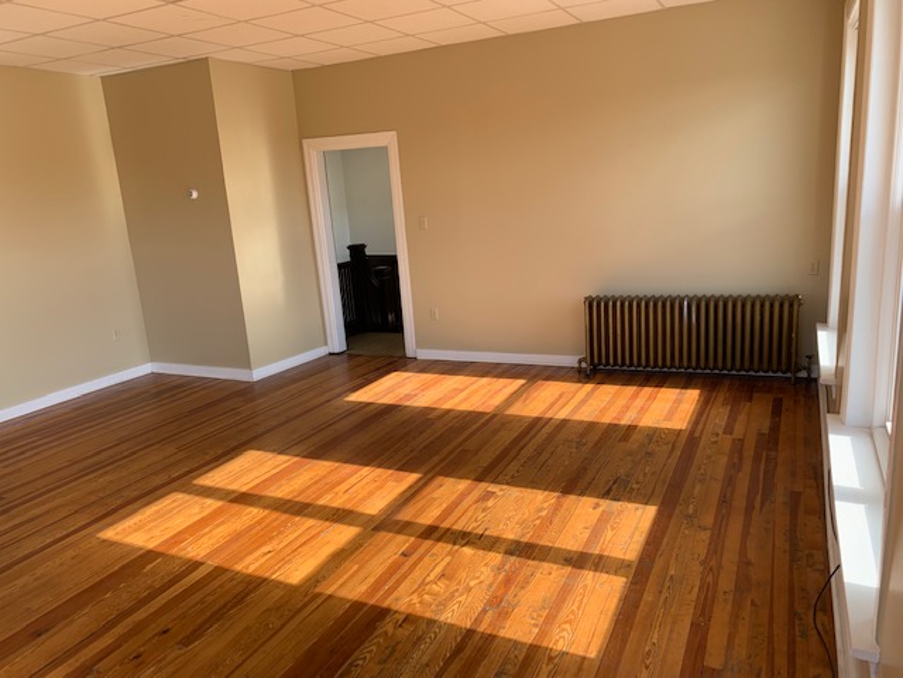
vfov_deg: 53.1
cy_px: 339
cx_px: 452
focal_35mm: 26
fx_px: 678
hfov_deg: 67.3
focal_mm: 4.25
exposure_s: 1/191
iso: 25
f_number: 1.8
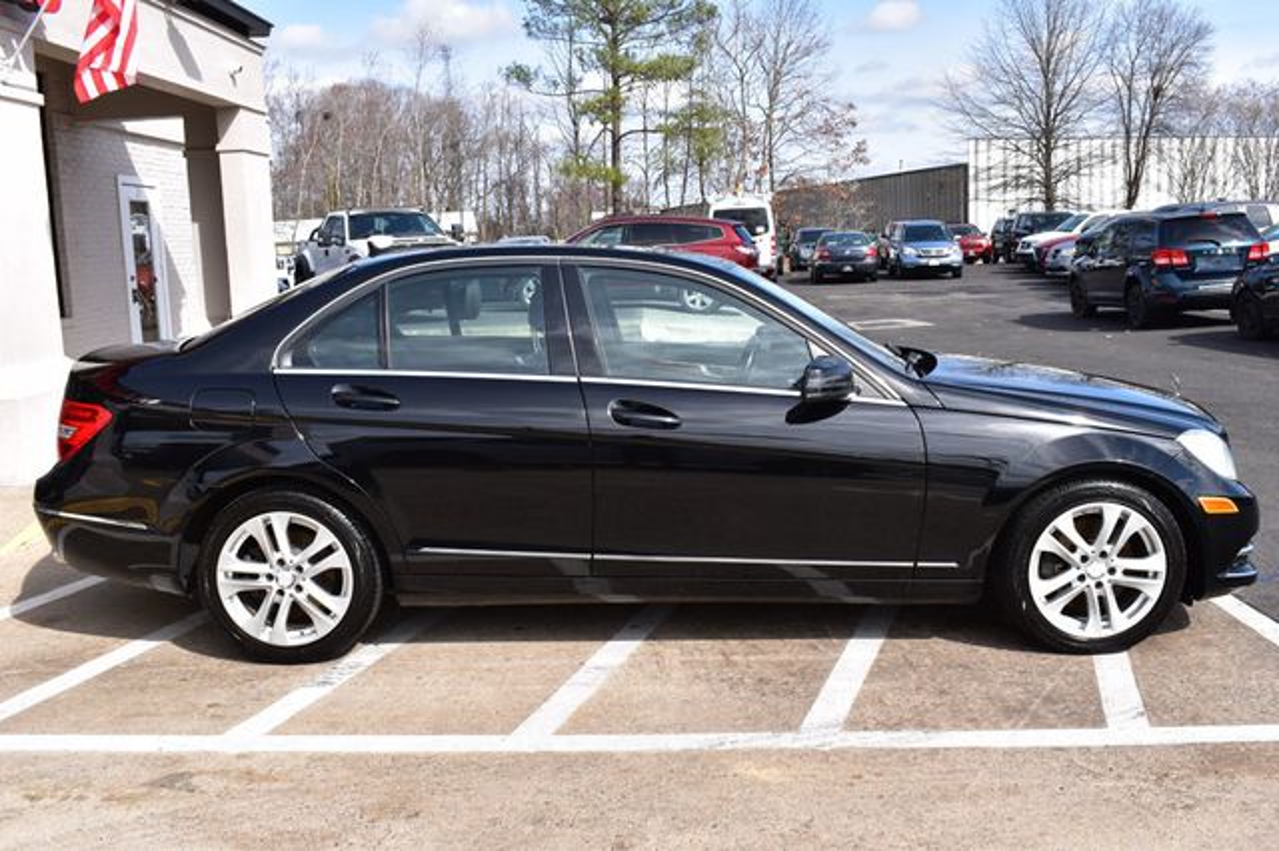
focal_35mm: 33
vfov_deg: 39.9
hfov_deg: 57.2
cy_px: 426
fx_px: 1172
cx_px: 640
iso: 400
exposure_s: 1/400
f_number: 11
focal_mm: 22
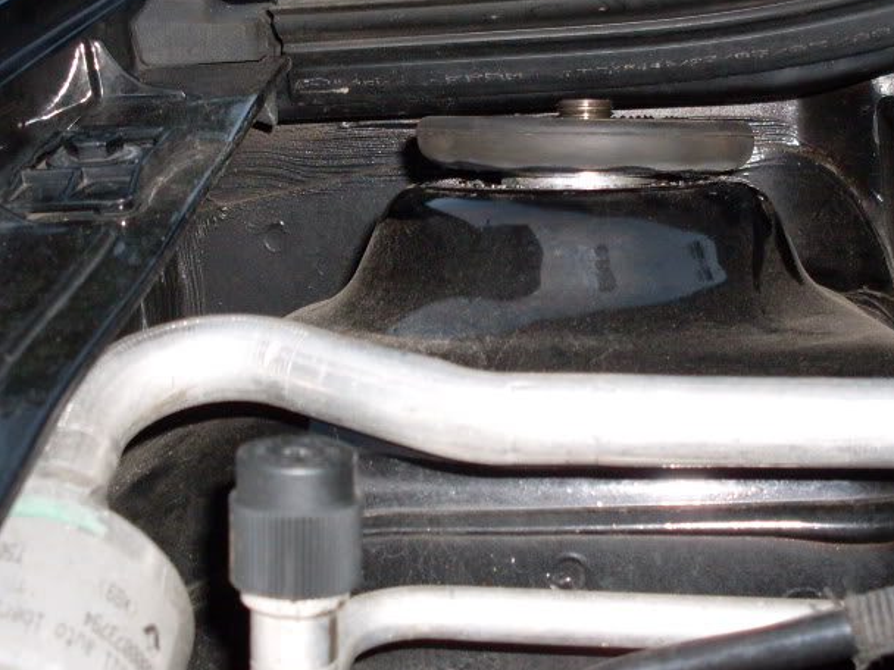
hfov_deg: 30.2
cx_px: 493
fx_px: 1653
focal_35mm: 64
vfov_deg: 22.9
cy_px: 235
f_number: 2.8
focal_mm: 6.3
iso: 100
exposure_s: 1/45
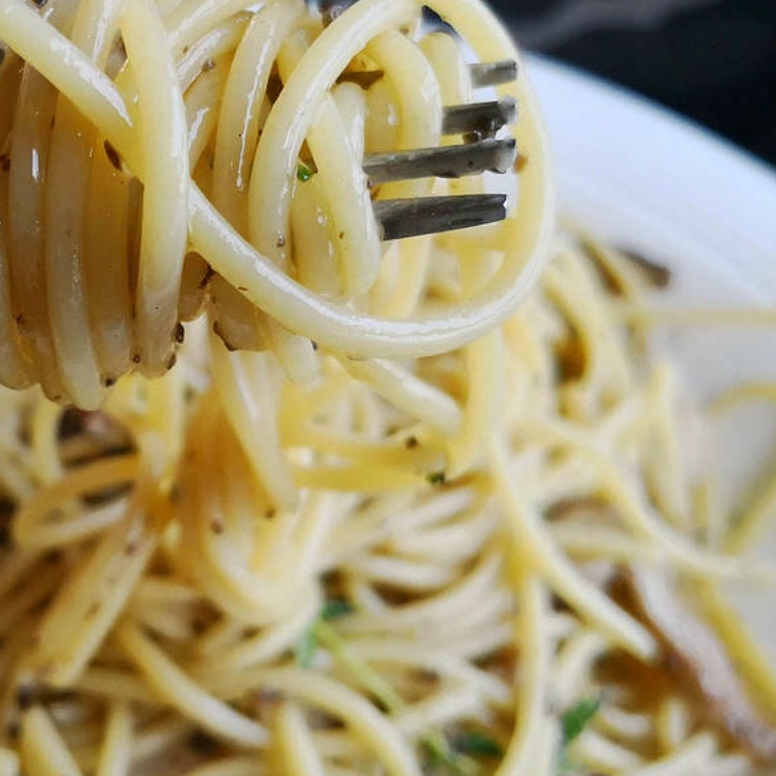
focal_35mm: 49
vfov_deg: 34.5
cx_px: 166
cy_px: 296
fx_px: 1243
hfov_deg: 33.8
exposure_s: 1/900
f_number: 1.6
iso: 160
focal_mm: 3.95
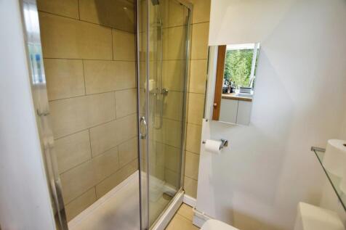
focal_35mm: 15
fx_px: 144
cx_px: 173
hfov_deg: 100.4
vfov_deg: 77.3
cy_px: 115
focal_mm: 10
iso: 400
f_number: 4.5
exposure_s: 1/80
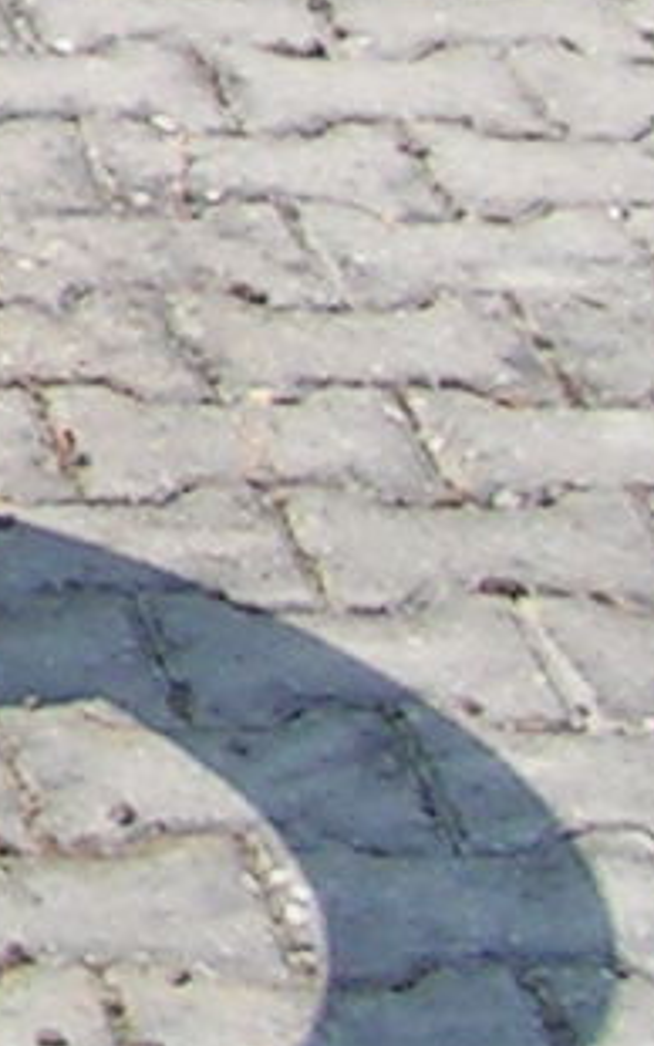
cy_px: -1208
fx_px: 7579
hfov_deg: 4.5
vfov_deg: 7.5
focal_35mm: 266
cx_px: -1992
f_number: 5.6
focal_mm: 5.8
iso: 50
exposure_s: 1/200
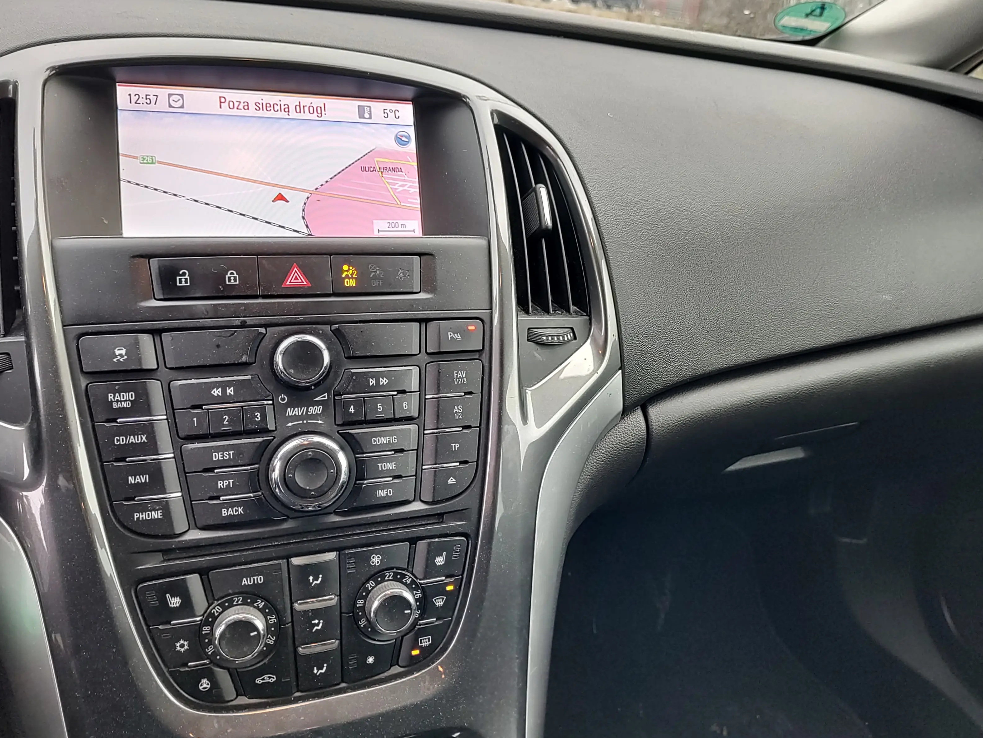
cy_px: 364
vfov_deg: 49.8
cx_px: 573
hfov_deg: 63.1
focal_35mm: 28
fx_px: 795
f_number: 1.8
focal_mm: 5.56
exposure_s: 1/100
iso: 166
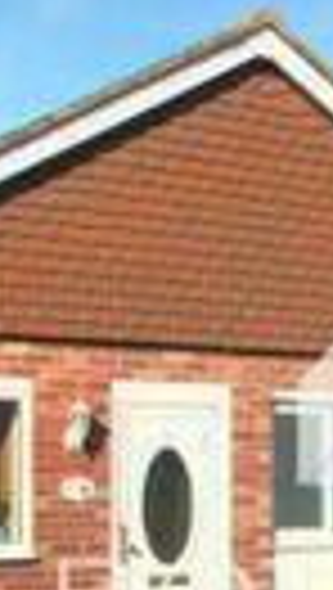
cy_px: 493
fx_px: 1314
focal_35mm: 84
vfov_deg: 24.8
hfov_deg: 14.0
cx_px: 410
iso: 200
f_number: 10
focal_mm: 10
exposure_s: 1/100
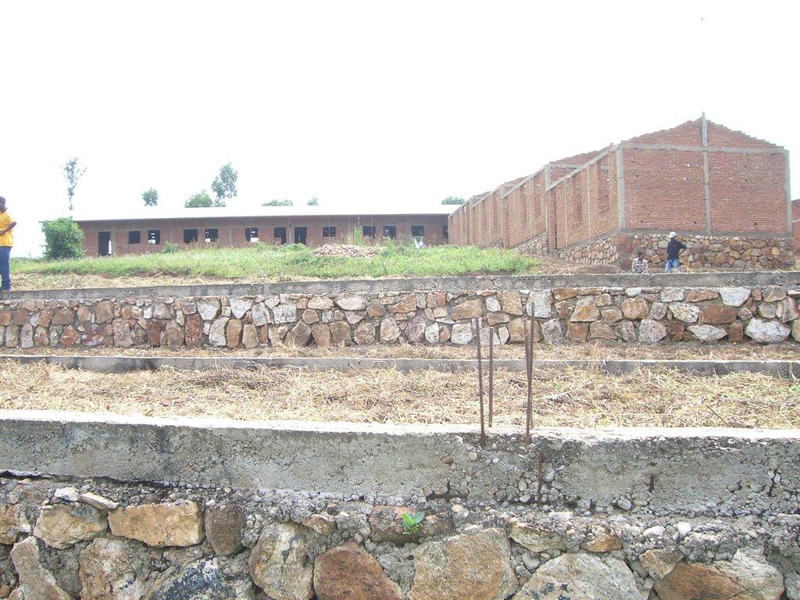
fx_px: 878
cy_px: 300
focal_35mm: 38
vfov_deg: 37.7
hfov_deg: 49.0
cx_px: 400
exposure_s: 1/640
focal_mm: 6.2
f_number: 4.3
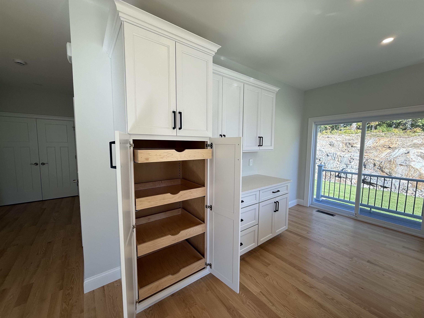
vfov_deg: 85.7
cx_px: 212
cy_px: 159
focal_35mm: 14
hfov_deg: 102.1
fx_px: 171
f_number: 2.2
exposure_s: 1/120
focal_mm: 2.22
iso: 50
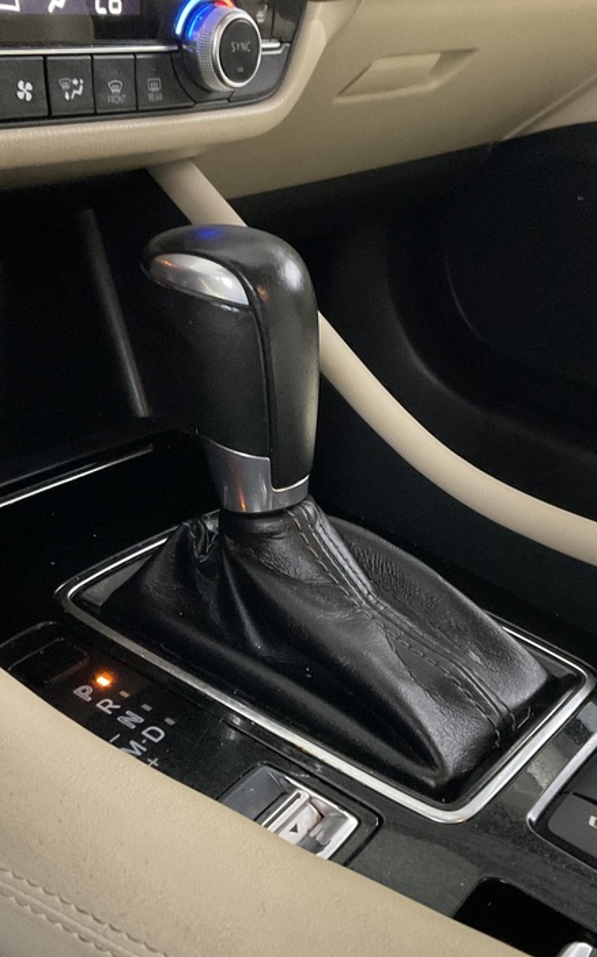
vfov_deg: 47.2
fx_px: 1094
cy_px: 468
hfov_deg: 30.4
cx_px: 366
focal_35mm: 42
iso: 500
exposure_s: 1/24
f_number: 1.8
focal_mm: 3
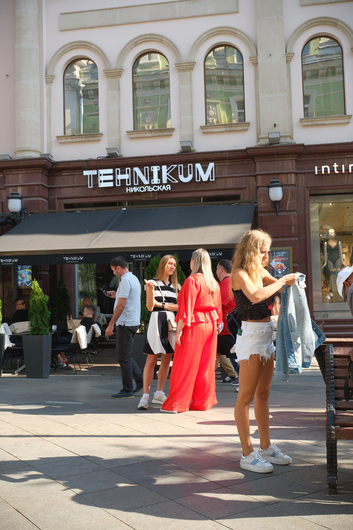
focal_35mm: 41
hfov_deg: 32.6
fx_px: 603
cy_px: 265
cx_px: 176
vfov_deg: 47.4
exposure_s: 1/480
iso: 640
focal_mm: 27
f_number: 5.6
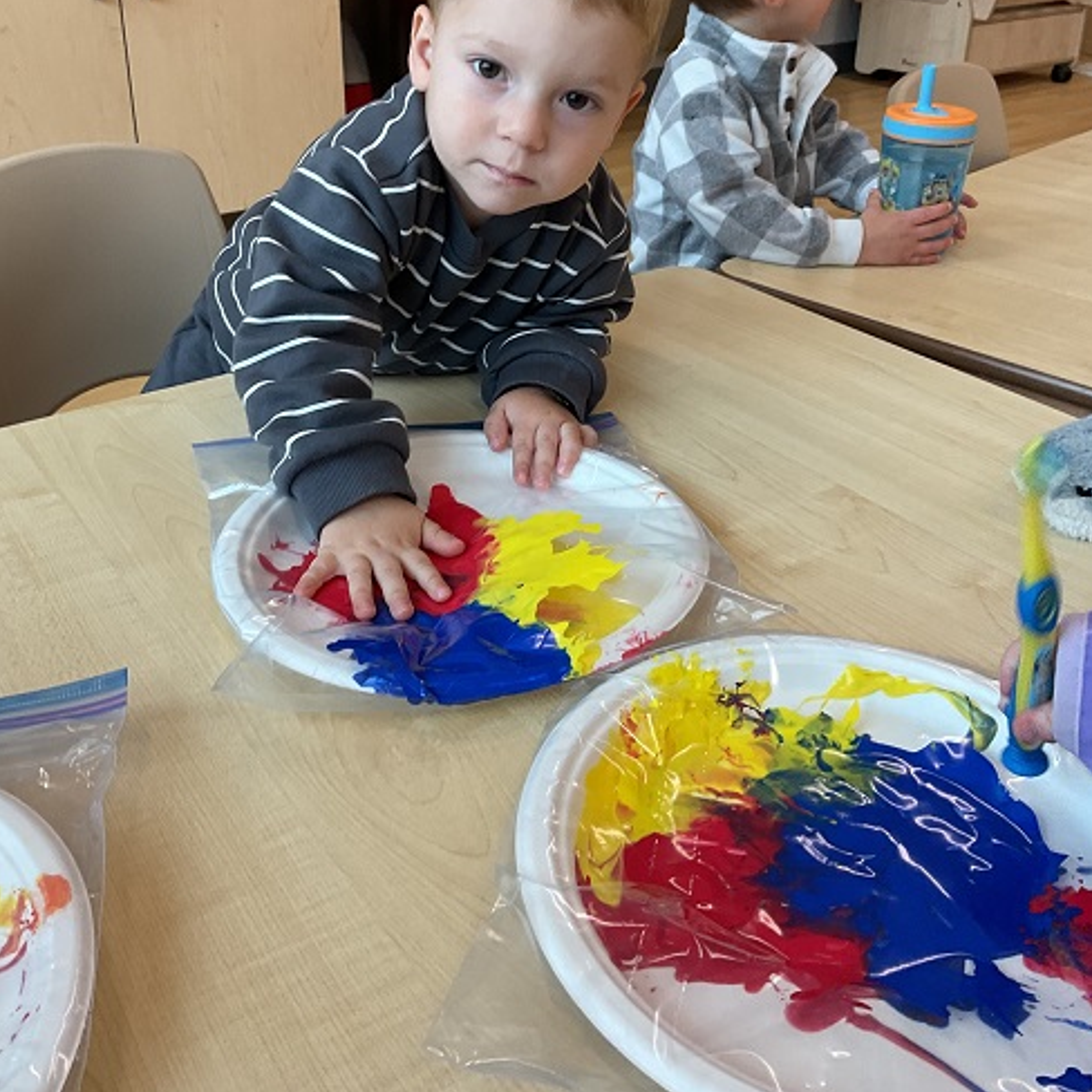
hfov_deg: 47.2
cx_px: 537
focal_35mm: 35
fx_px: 1249
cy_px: 356
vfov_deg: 46.4
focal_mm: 3
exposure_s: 1/60
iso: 64
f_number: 1.8
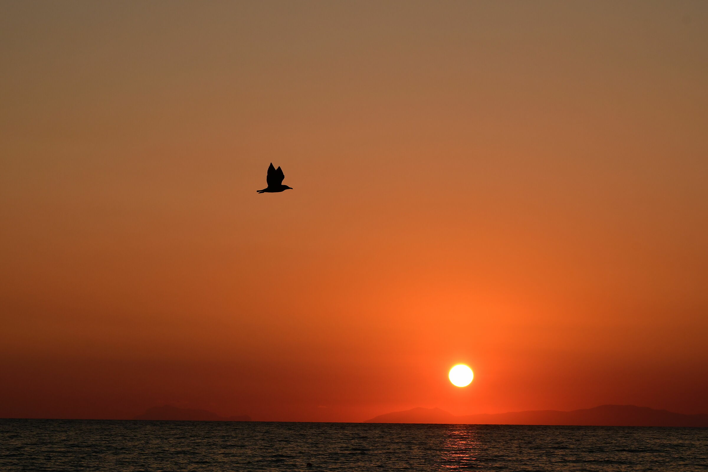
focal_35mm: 127
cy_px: 236
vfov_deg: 10.8
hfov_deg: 16.1
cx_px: 354
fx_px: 2497
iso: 400
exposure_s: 1/1000
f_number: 8
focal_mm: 85
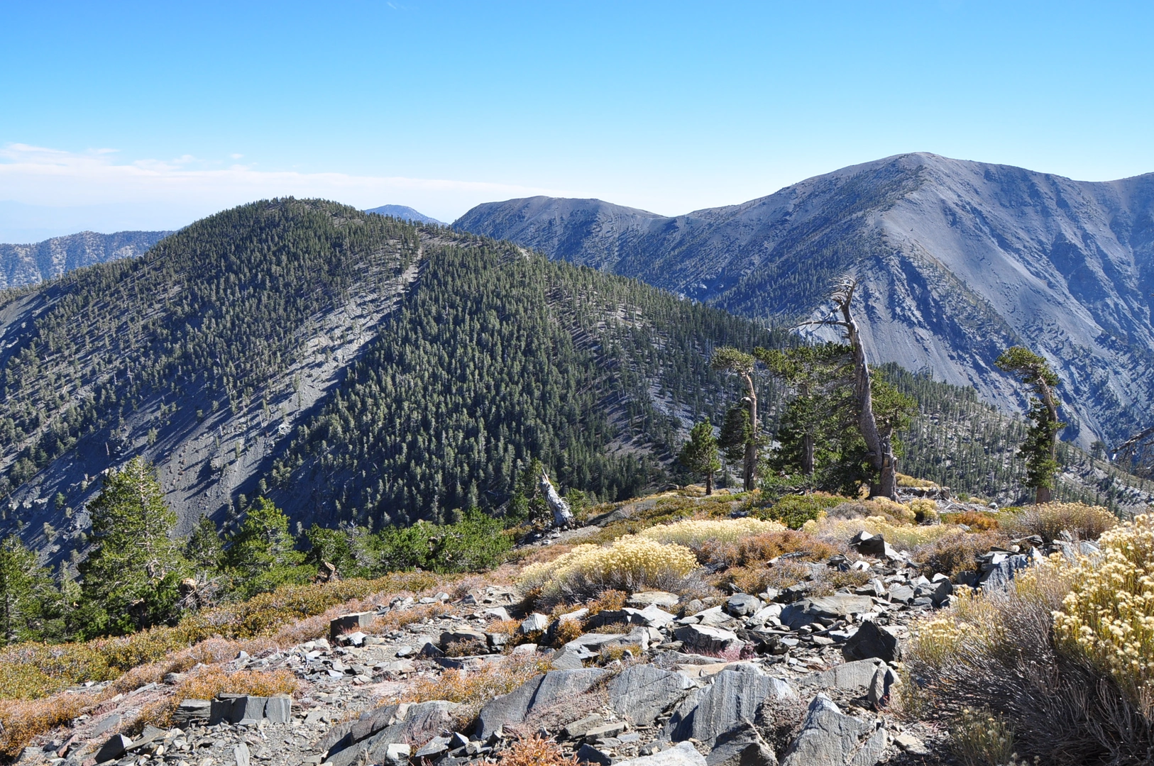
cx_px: 577
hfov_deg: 67.4
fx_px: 864
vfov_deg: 47.8
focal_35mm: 27
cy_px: 383
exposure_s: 1/200
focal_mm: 18
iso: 250
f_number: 13
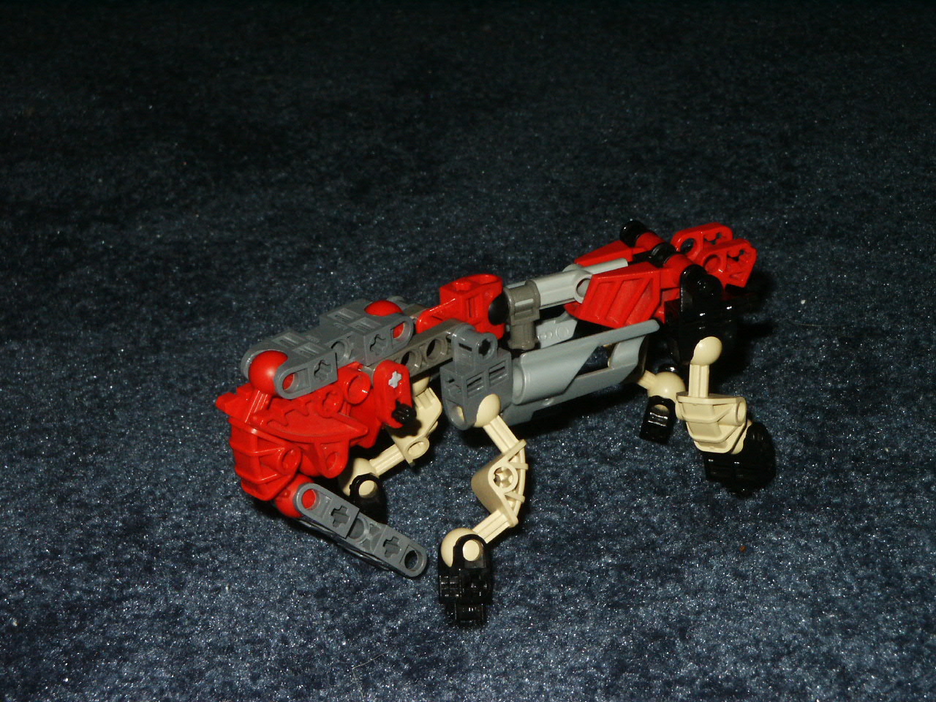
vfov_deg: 13.8
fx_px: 2893
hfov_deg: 18.4
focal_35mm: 107
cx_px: 468
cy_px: 351
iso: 200
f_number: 8
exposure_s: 1/90
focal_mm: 21.83
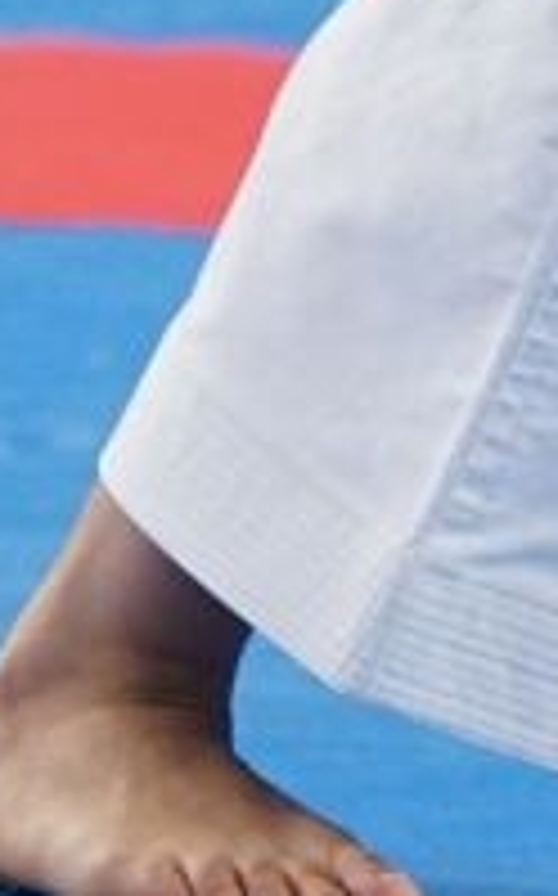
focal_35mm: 1659
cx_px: 2196
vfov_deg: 1.3
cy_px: -1396
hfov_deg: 0.8
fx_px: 40454
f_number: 3.2
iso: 500
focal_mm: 120
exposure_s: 1/250
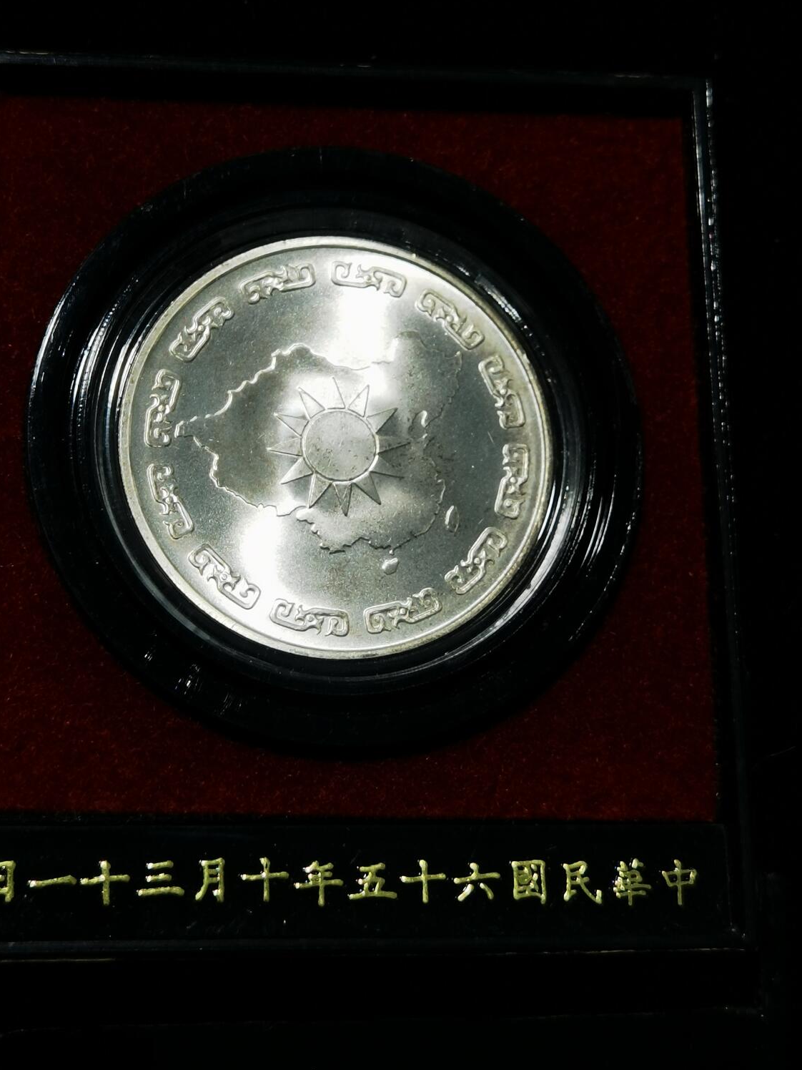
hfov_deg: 19.1
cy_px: 446
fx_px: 2379
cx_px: 353
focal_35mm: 77
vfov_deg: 25.3
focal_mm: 6.67
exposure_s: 1/100
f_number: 1.9
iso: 50
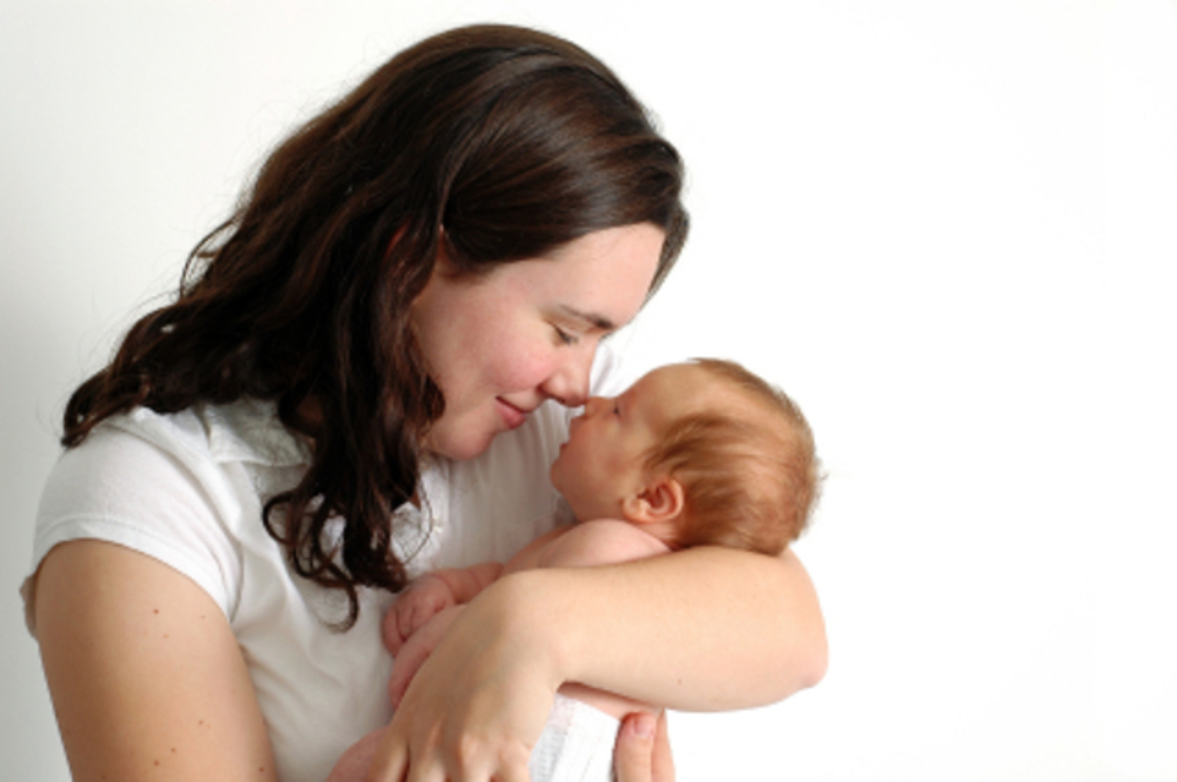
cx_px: 588
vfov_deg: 18.1
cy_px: 391
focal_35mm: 75
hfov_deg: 27.0
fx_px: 2449
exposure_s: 1/320
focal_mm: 50
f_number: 5.6
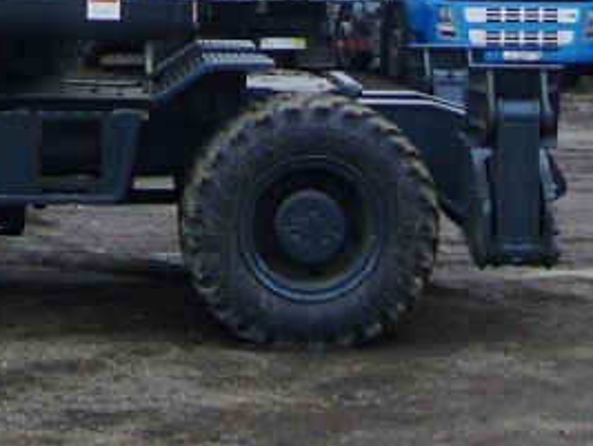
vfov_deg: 10.7
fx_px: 2299
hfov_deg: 14.7
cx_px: 291
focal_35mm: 134
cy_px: -226
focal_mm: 5.8
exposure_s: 1/200
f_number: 2.6
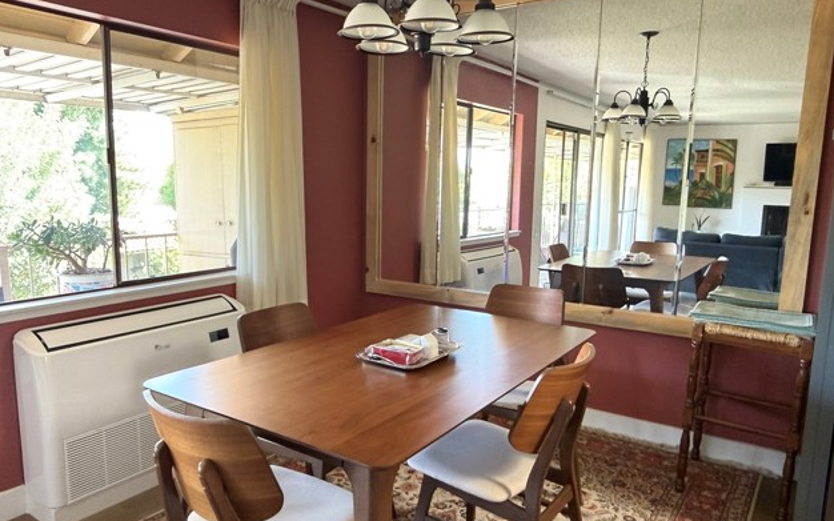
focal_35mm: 26
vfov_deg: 47.6
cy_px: 272
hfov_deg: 70.4
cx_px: 414
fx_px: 591
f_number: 2.2
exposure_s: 1/60
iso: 500
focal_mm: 2.22
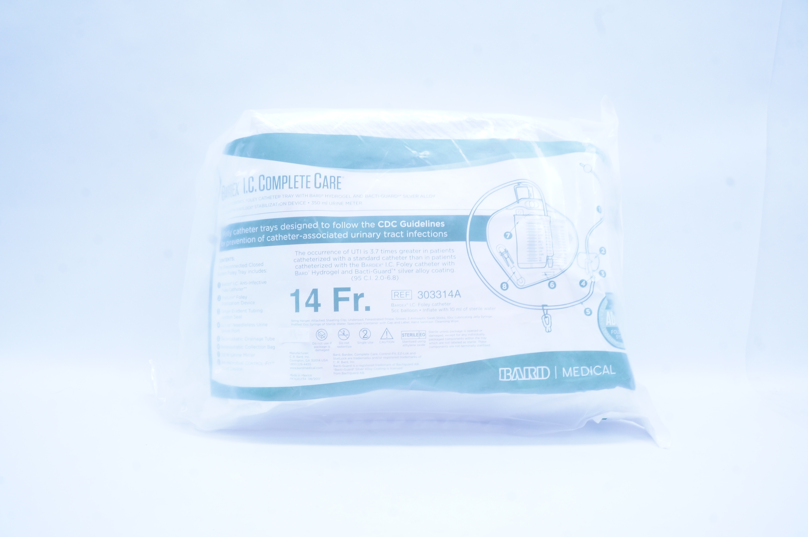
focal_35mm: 27
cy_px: 268
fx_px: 605
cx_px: 404
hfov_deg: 67.4
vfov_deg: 47.8
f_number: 14
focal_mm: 18
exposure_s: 1/10
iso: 400
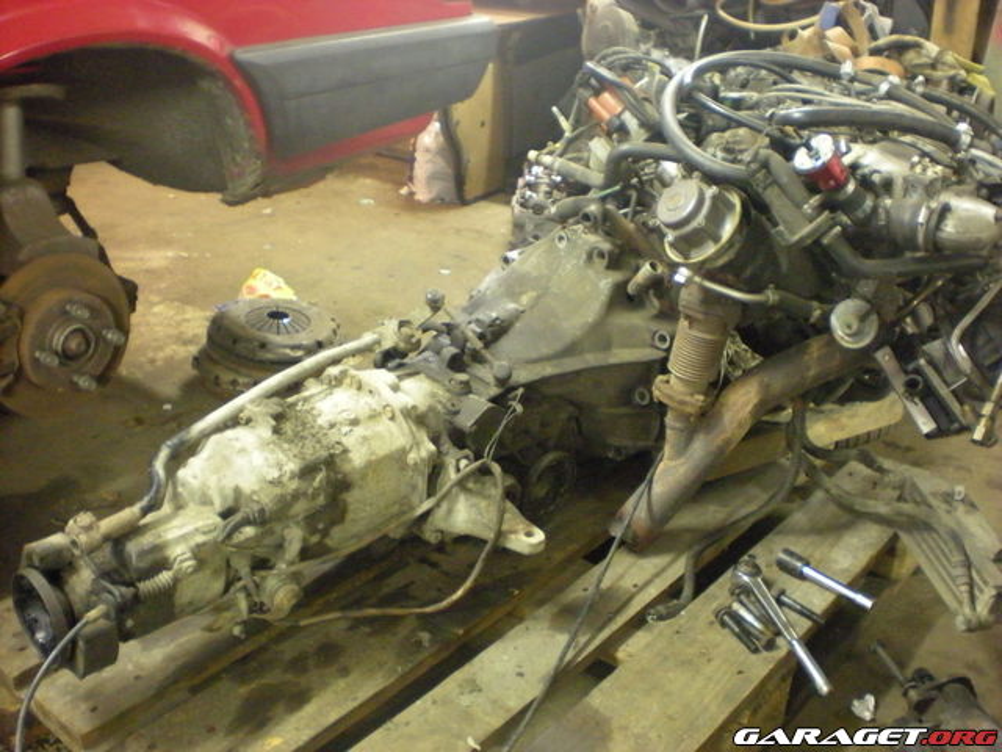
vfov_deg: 37.7
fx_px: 1100
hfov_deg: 49.0
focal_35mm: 38
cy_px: 376
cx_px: 501
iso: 800
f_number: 3.1
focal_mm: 6.3
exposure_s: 1/3.1
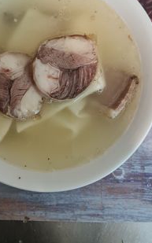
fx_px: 252
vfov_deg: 50.4
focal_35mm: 38
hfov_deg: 33.3
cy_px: 76
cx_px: 52
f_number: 1.8
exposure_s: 1/50
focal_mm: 5.4
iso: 640
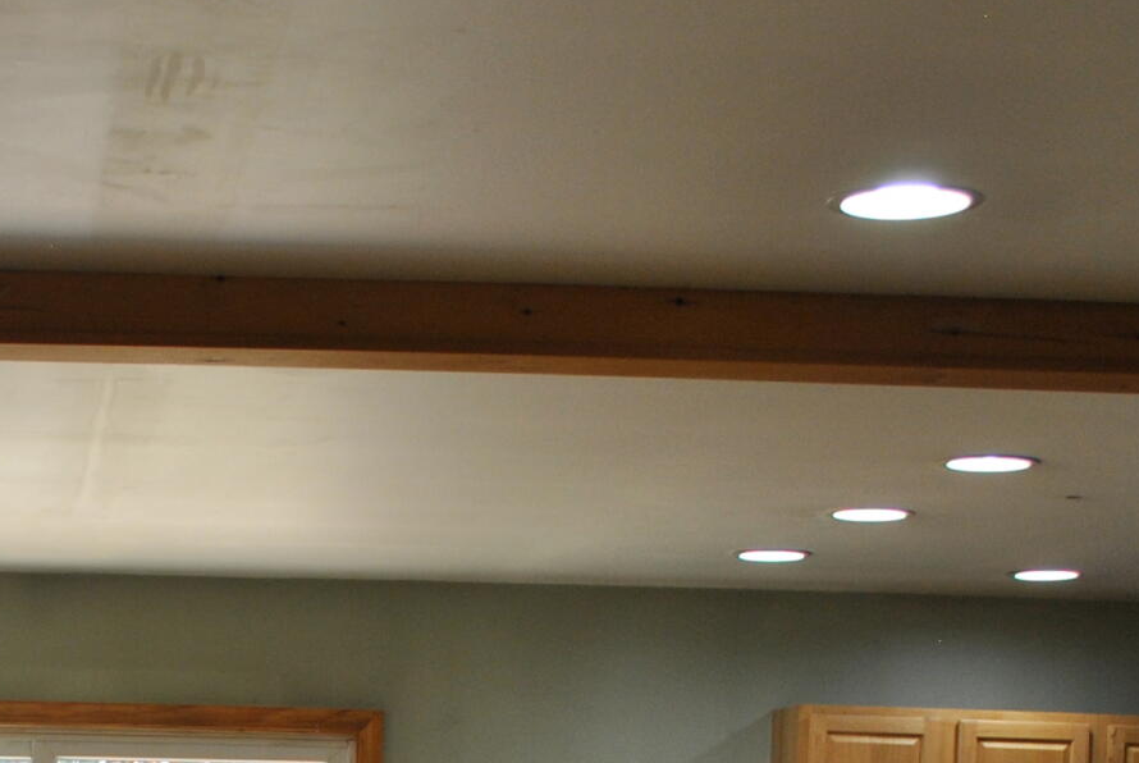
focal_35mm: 91
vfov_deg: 14.2
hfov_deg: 21.6
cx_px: 15
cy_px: 1086
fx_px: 2883
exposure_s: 1/60
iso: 200
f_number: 4
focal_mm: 18
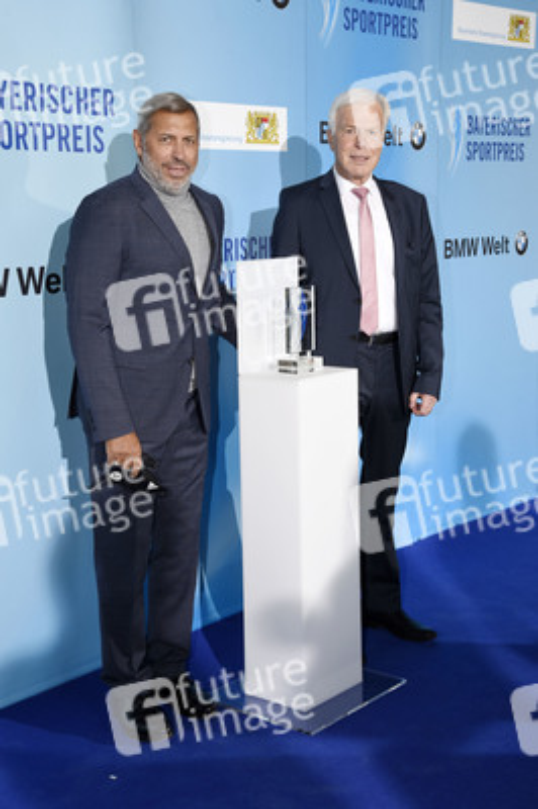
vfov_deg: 39.6
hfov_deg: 26.9
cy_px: 404
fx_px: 1123
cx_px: 269
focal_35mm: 50
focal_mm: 50
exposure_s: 1/125
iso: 800
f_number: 6.3
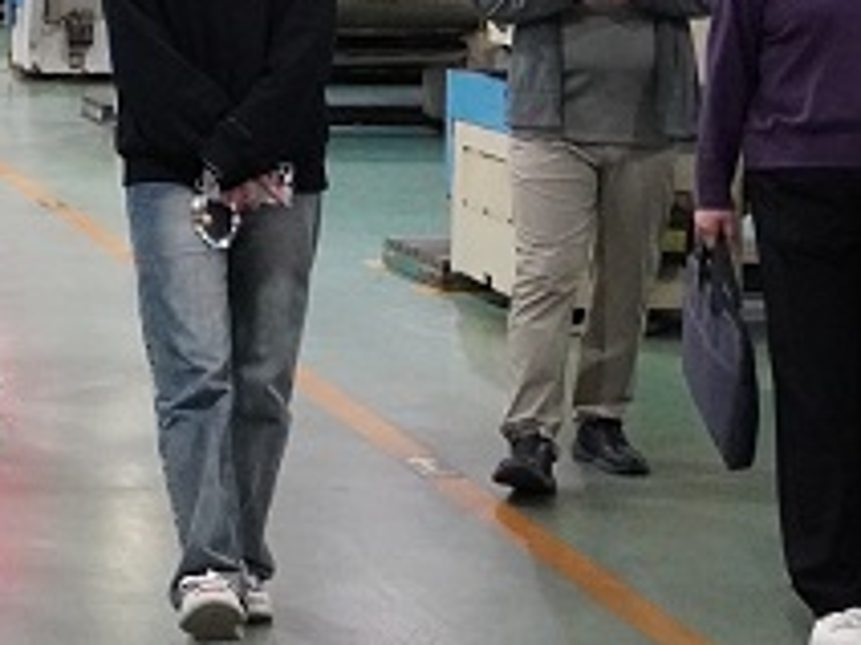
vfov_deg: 10.8
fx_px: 3378
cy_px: -83
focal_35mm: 136
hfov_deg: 13.7
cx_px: -430
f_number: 4
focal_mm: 25
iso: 5000
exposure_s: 1/160
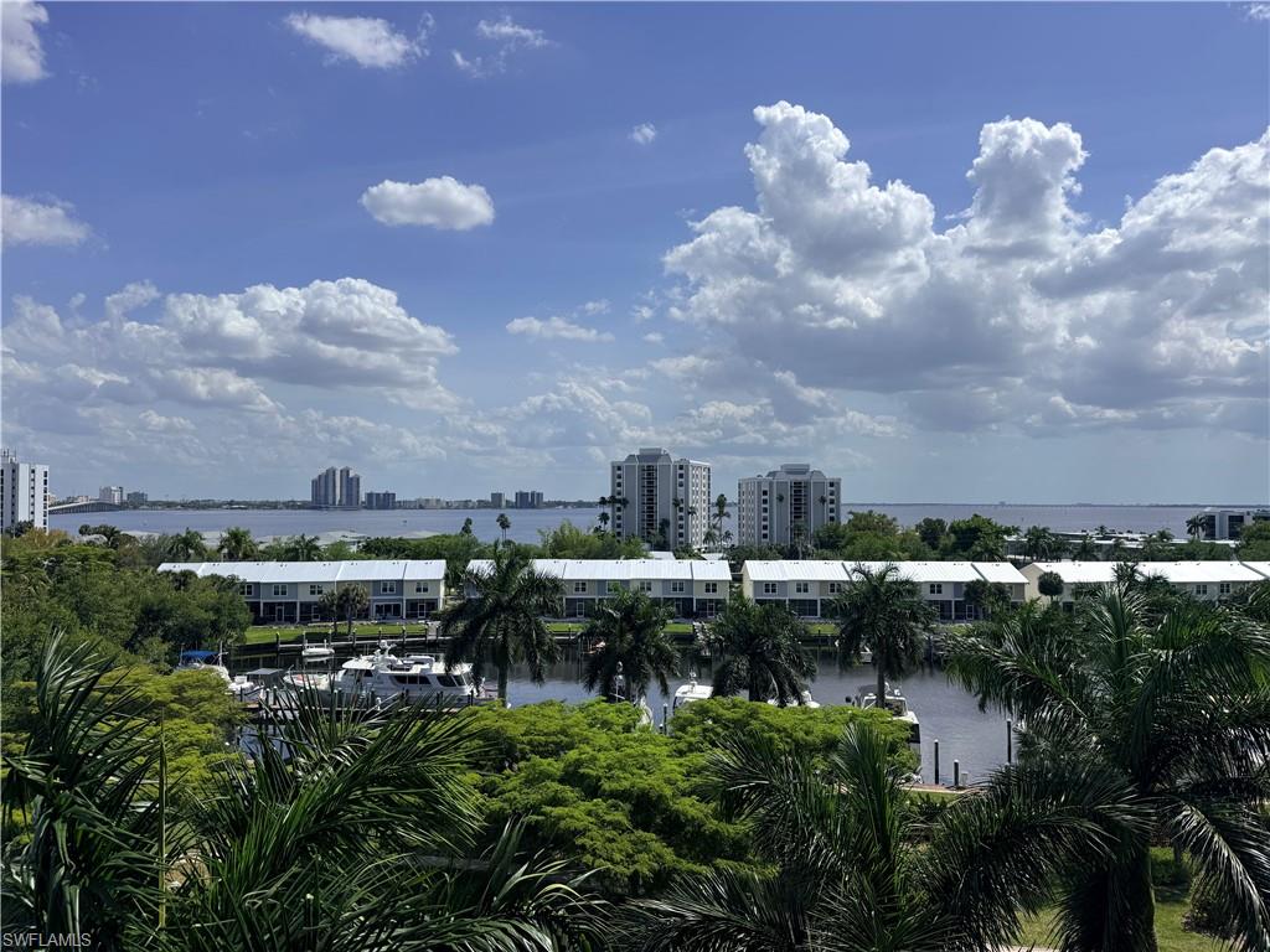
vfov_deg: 56.8
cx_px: 635
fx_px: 881
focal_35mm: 24
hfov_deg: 71.6
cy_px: 476
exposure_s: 1/11905
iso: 80
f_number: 1.78
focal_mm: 6.76
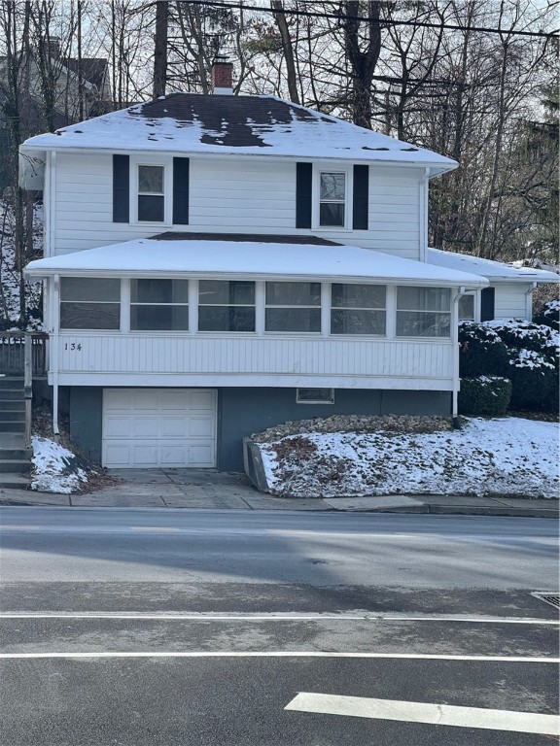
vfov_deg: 30.3
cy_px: 373
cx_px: 280
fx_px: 1380
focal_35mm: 64
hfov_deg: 22.9
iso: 20
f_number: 2.2
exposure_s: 1/504
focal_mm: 7.5
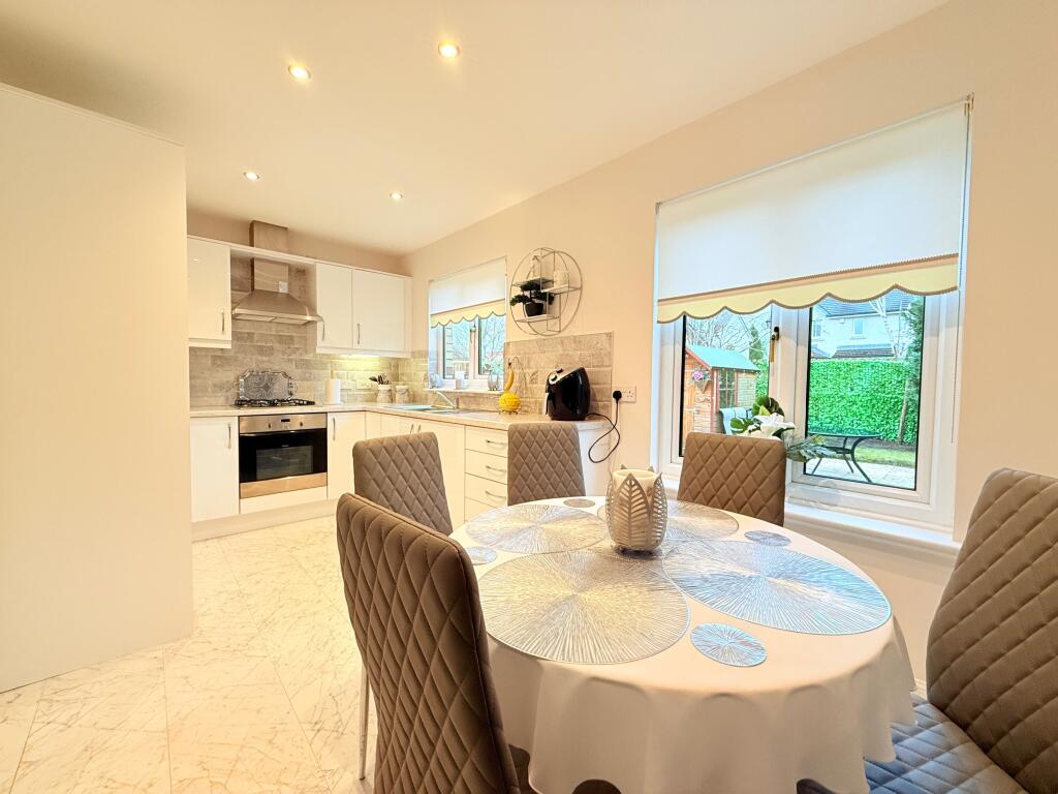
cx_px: 529
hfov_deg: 102.1
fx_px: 428
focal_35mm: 14
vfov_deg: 85.7
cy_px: 397
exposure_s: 1/100
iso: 250
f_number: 2.2
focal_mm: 2.22
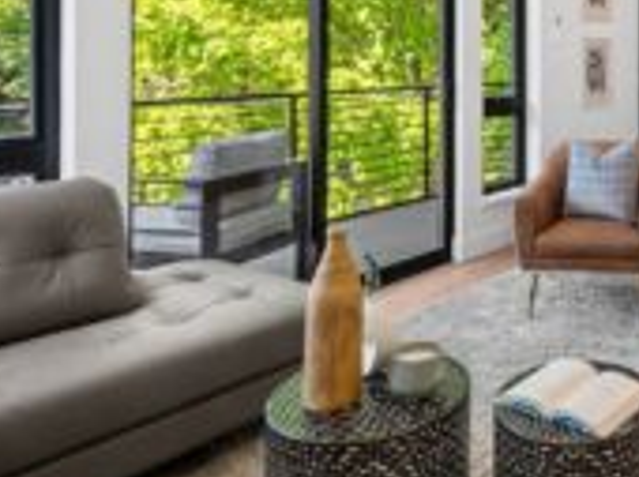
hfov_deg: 47.3
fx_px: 627
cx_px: 601
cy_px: 58
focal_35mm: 34
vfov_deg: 39.1
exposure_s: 1/2
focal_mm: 10
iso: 160
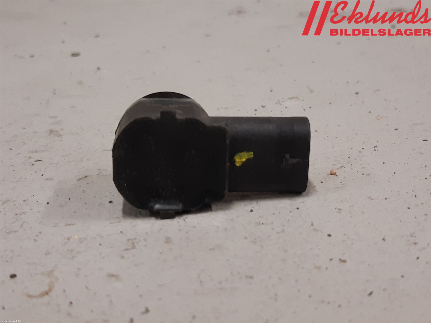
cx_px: 216
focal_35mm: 26
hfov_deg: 67.3
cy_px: 162
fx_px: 324
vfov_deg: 53.1
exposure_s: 1/50
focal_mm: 3.93
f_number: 1.7
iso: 100
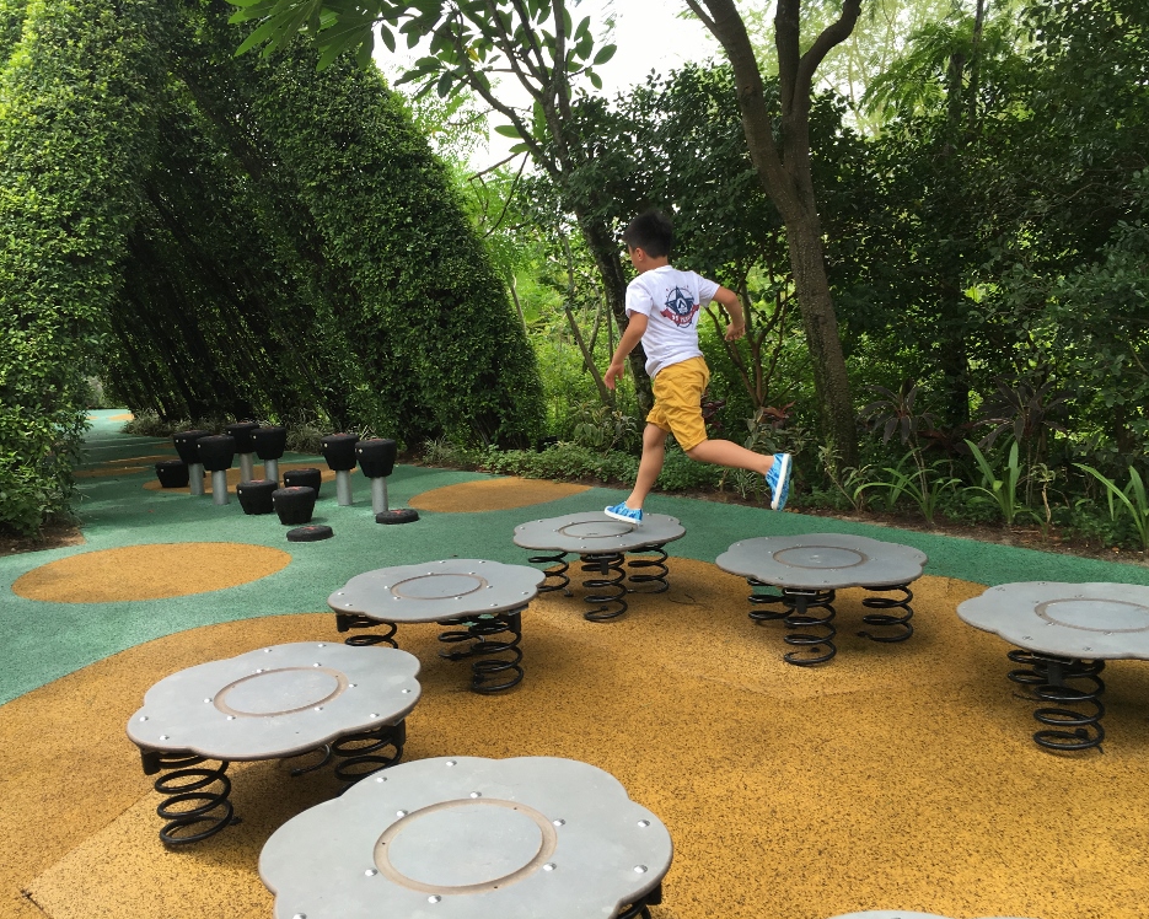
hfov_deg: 57.2
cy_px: 448
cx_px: 568
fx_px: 1054
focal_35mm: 31
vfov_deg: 47.1
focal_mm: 4.15
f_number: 2.2
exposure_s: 1/286
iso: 25
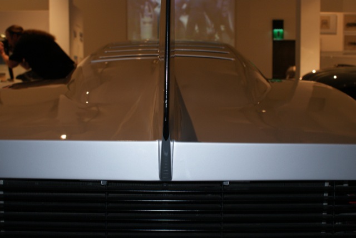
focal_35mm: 42
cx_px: 178
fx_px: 416
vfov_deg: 32.0
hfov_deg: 46.4
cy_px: 119
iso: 400
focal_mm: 28
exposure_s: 1/60
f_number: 5.6
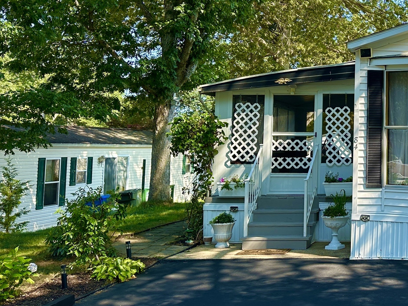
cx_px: 411
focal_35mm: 52
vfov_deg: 27.7
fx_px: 613
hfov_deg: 33.6
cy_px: 84
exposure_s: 1/1289
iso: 80
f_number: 1.78
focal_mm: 6.86
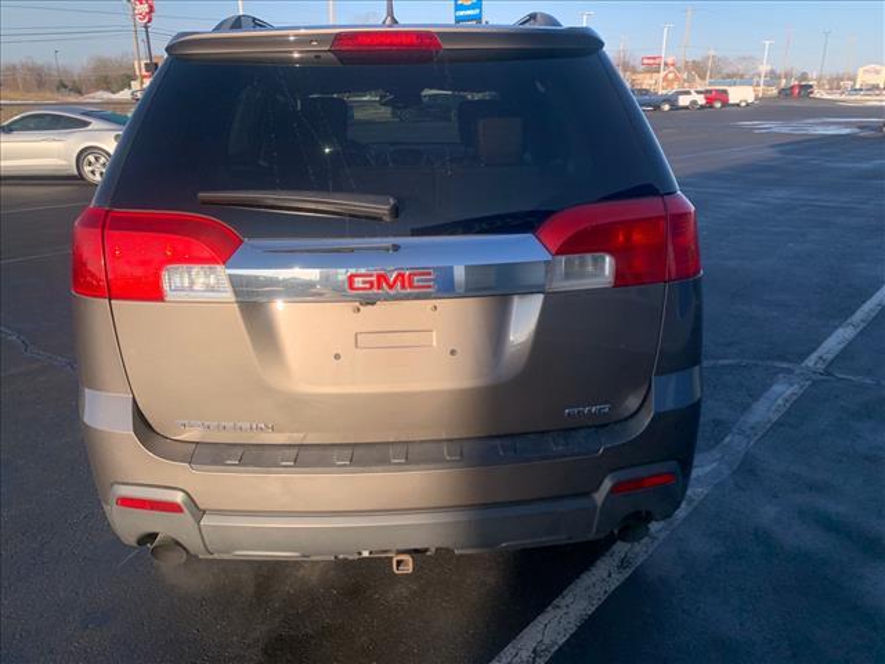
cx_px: 442
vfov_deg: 53.1
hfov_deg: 67.3
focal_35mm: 26
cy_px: 332
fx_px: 665
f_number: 1.8
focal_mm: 4.25
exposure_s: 1/1585
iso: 25
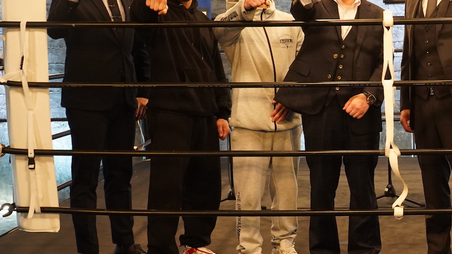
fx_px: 935
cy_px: 180
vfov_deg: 15.4
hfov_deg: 26.1
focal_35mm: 78
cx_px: 428
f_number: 6.3
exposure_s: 1/100
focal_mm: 30
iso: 3200
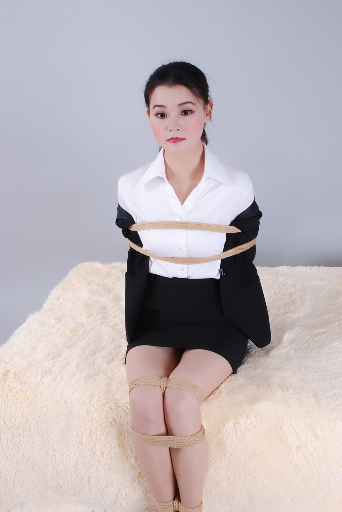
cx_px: 171
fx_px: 661
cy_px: 256
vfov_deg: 42.3
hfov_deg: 29.0
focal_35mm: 46
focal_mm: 31
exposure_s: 1/8
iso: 100
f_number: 11
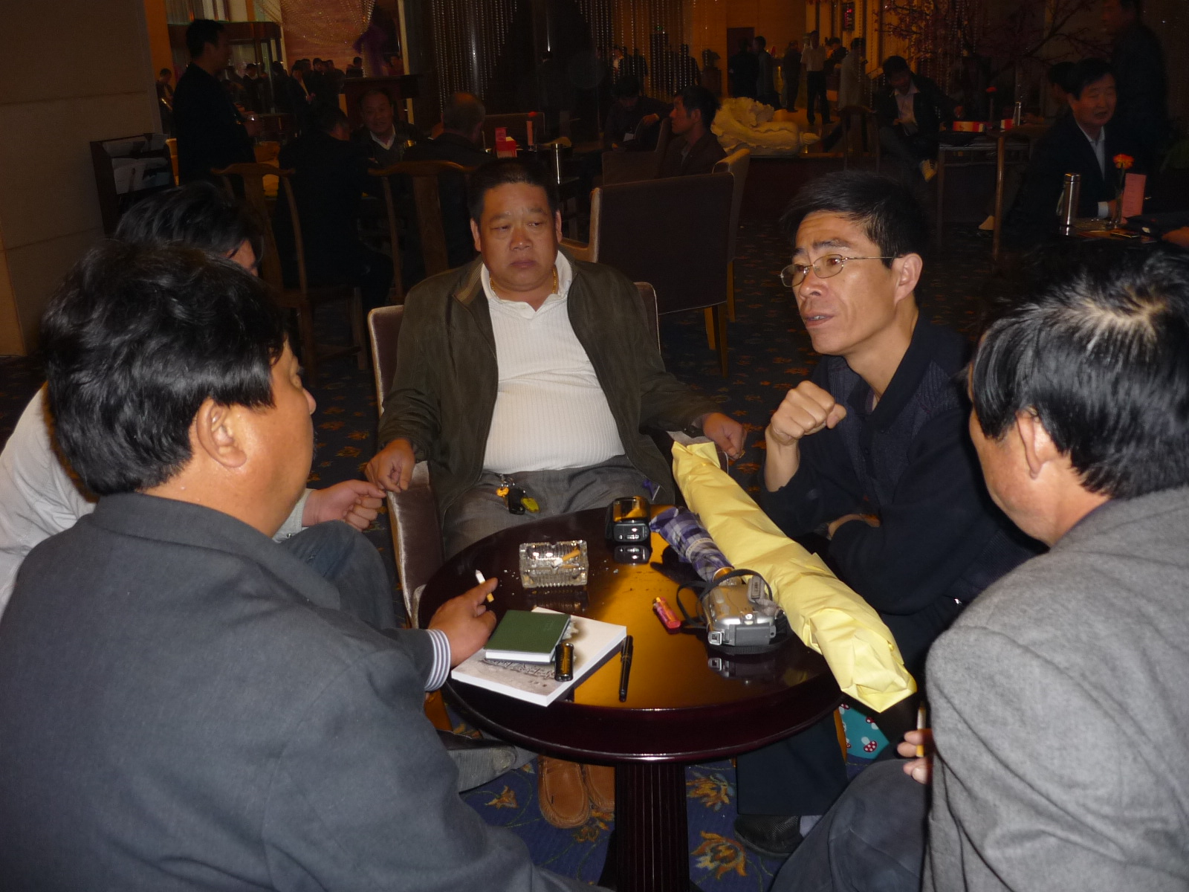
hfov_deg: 55.4
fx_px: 1133
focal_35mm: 33
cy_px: 446
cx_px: 594
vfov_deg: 42.9
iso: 160
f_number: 2.8
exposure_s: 1/30
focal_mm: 5.5
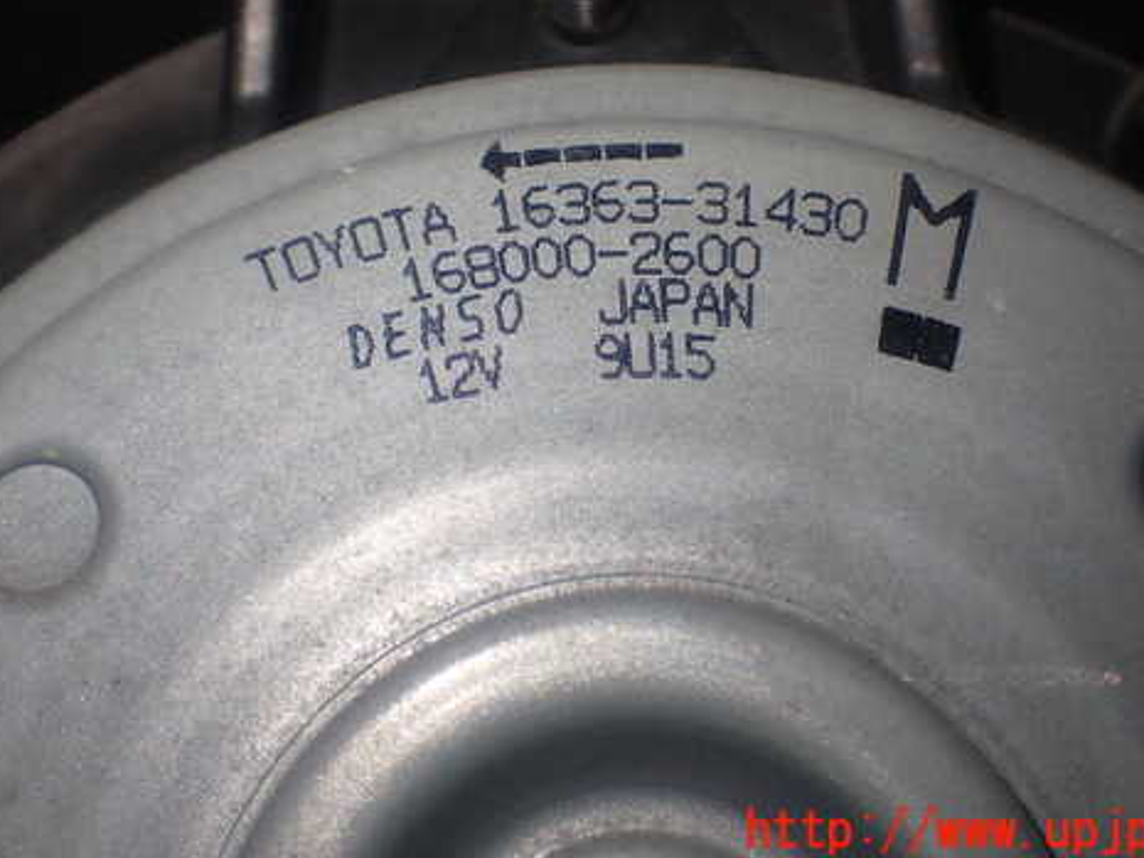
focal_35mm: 49
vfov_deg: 29.5
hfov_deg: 38.9
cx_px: 563
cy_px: 310
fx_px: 1620
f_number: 2.7
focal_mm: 6.83
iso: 200
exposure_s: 1/80
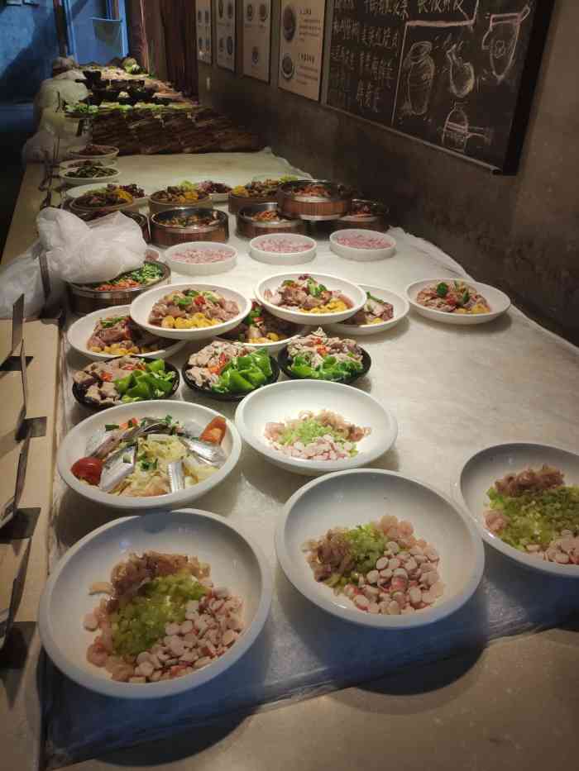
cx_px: 290
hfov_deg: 63.5
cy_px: 386
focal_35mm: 21
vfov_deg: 79.0
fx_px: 468
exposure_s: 1/100
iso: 105
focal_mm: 4.22
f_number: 1.8
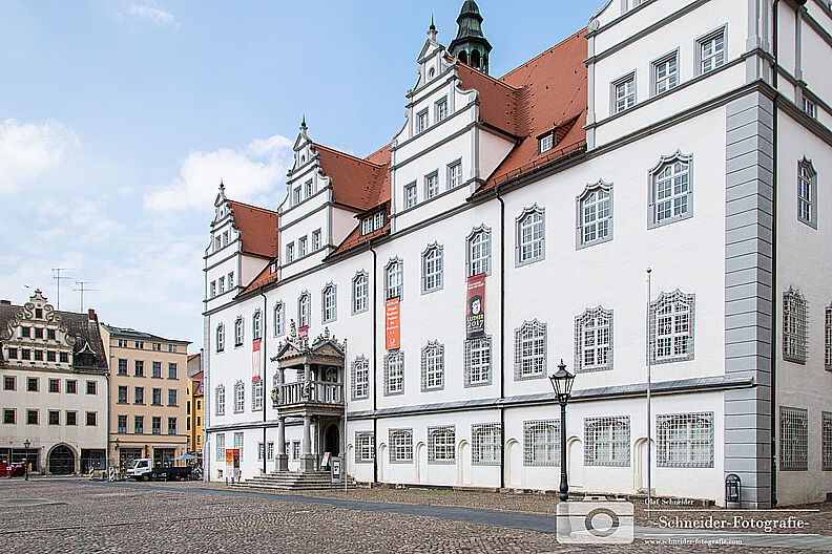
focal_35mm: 27
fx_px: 624
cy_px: 277
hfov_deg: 67.4
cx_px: 416
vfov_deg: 47.9
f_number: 11
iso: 320
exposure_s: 1/500
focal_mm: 18
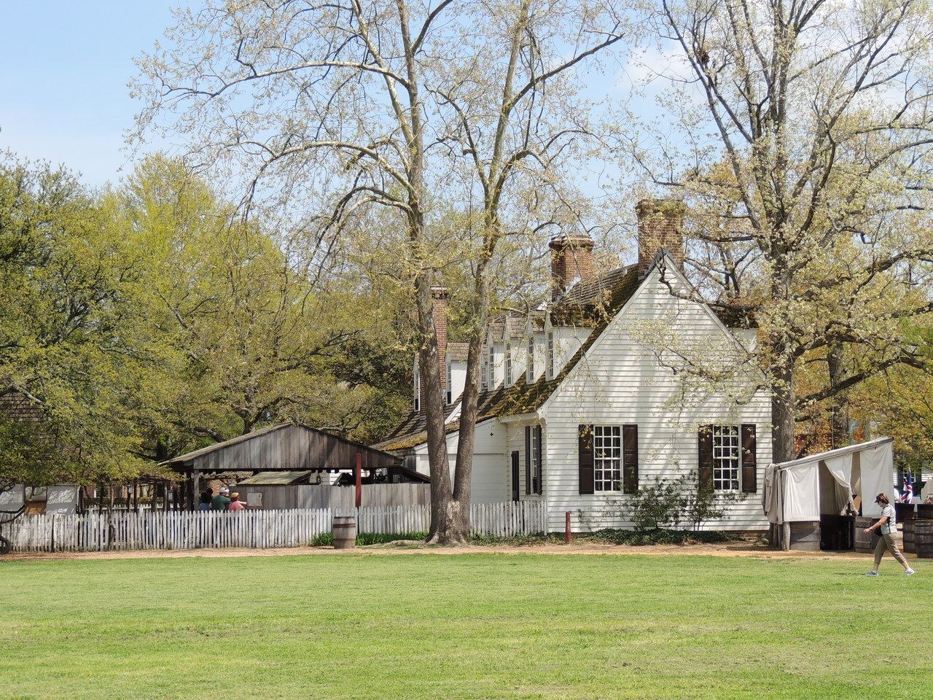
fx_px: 2426
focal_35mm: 90
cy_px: 350
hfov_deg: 21.8
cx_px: 466
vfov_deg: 16.4
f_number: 4.1
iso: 100
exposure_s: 1/640
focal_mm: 16
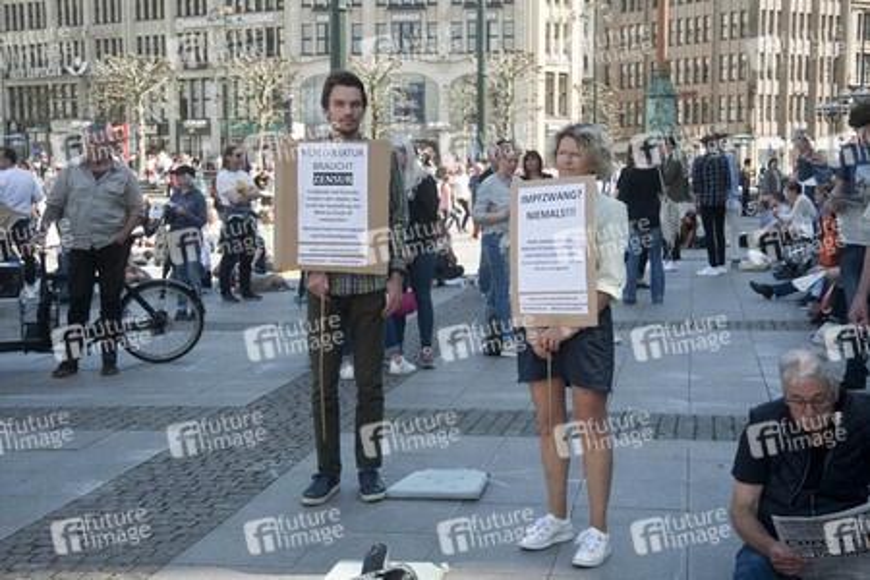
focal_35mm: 48
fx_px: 1160
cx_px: 435
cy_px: 290
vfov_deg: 28.1
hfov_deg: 41.1
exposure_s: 1/500
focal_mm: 48
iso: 320
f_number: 6.3
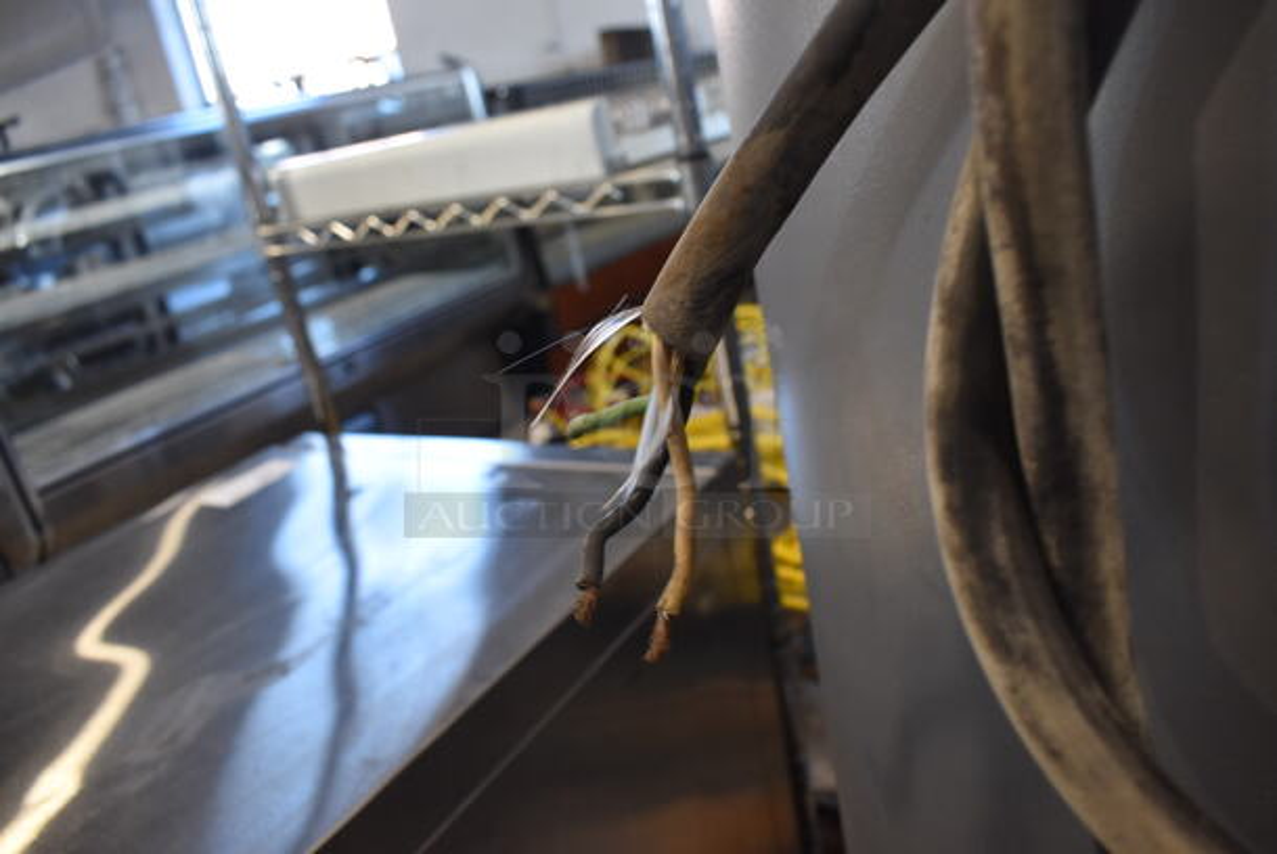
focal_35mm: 27
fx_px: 959
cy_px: 427
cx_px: 638
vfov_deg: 48.0
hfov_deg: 67.3
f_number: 5.6
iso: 800
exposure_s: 1/60
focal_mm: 18
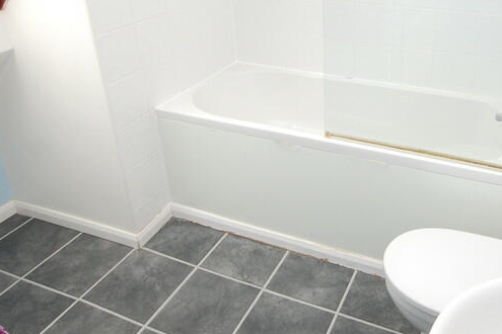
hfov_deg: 58.9
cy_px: 92
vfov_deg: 41.3
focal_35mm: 31
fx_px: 432
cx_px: 336
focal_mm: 10
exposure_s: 1/100
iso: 400
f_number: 5
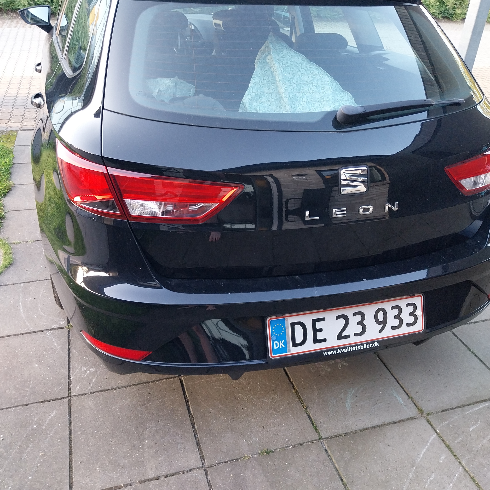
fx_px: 496
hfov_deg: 52.5
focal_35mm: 31
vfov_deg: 52.5
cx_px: 243
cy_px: 230
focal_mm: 4
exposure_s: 1/50
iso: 100
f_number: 1.8
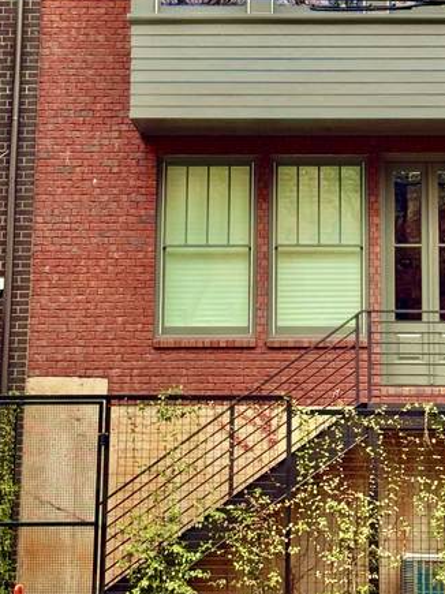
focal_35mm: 106
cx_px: 324
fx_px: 1818
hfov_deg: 13.9
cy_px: 36
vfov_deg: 18.2
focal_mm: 6.76
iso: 100
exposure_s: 1/60
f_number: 1.78
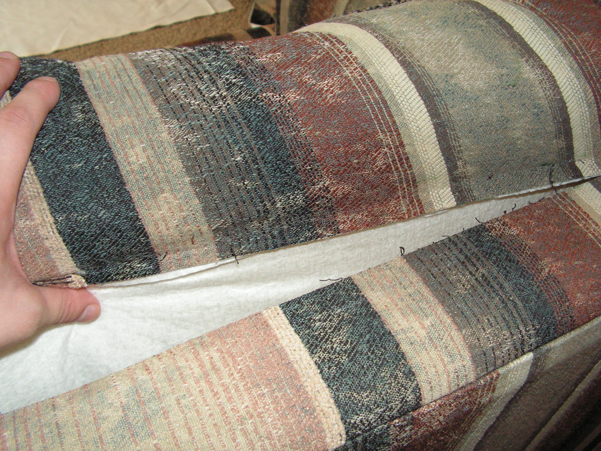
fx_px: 625
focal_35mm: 36
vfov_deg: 39.7
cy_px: 226
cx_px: 300
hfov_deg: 51.4
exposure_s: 1/40
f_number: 3.2
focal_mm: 6
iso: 160
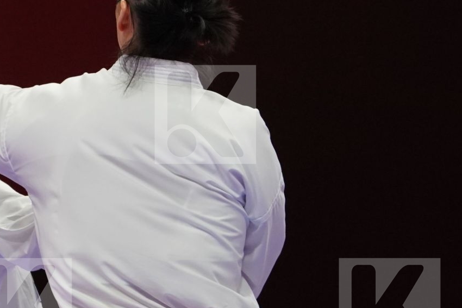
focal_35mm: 889
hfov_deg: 2.3
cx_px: 21
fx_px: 11410
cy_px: 115
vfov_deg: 1.5
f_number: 4
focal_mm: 280
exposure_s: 1/1000
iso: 2500
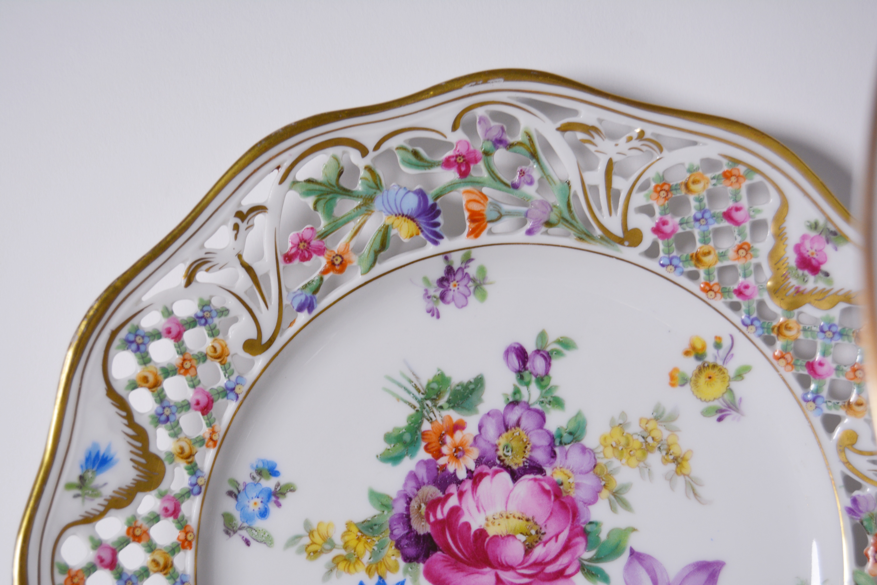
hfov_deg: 27.0
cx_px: 438
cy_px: 292
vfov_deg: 18.2
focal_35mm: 75
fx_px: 1827
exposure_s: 1/160
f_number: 5.6
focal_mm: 50
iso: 200
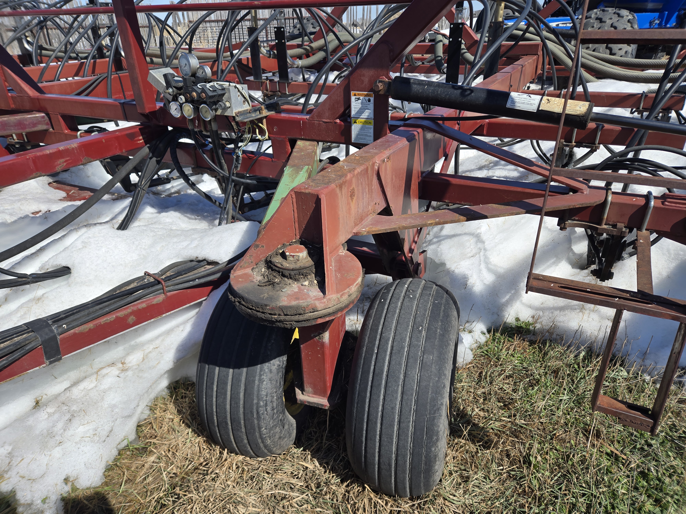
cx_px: 343
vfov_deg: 58.9
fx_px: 456
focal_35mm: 23
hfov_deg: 73.9
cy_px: 257
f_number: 1.8
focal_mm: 5.4
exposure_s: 1/2321
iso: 25
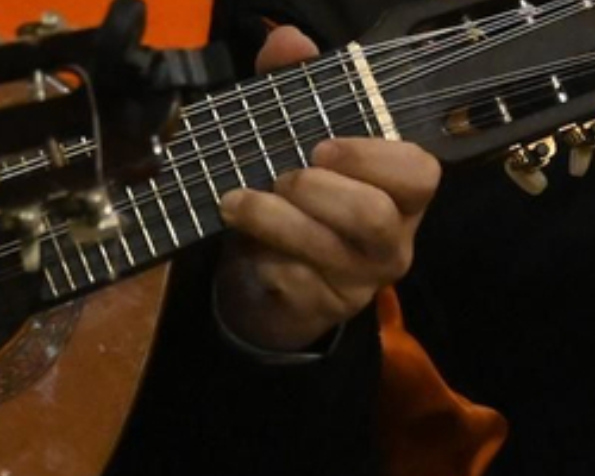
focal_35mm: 935
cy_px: -109
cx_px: 1204
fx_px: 16465
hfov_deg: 2.1
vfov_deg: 1.7
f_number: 5
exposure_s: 1/200
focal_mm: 104
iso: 5000
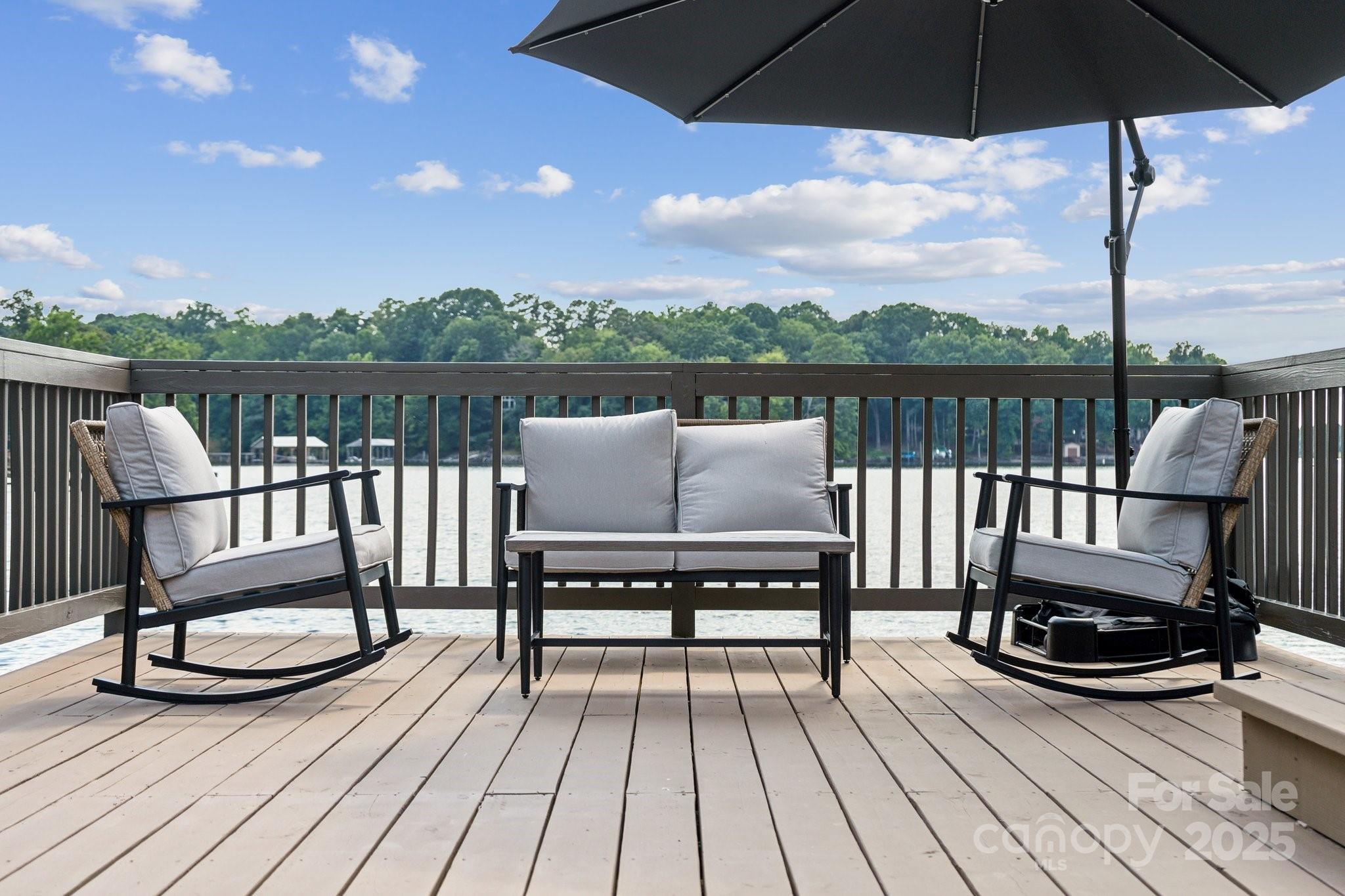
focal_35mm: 47
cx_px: 672
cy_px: 448
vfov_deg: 28.6
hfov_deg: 41.9
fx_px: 1756
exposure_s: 1/500
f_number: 5
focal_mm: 47
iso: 100
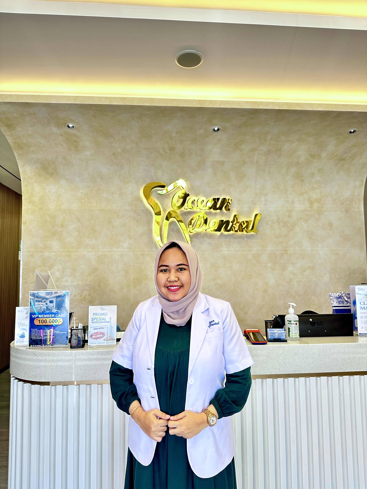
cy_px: 244
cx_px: 184
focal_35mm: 24
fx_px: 339
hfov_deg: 56.8
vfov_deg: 71.6
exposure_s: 1/100
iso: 200
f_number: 1.78
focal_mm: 6.86
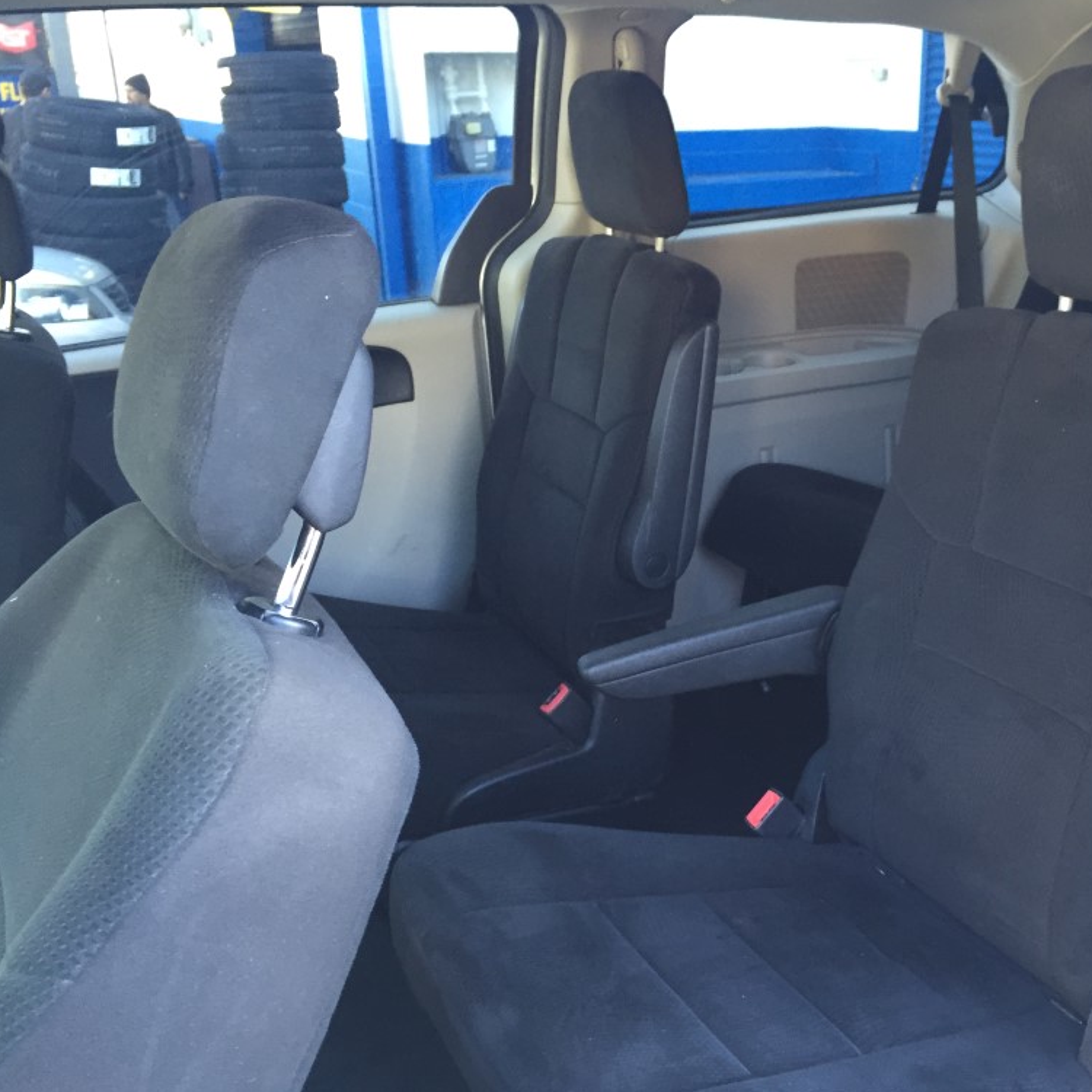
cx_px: 740
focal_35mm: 35
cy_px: 540
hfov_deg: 46.4
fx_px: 1249
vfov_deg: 47.2
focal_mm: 4.15
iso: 100
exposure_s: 1/30
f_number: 2.2
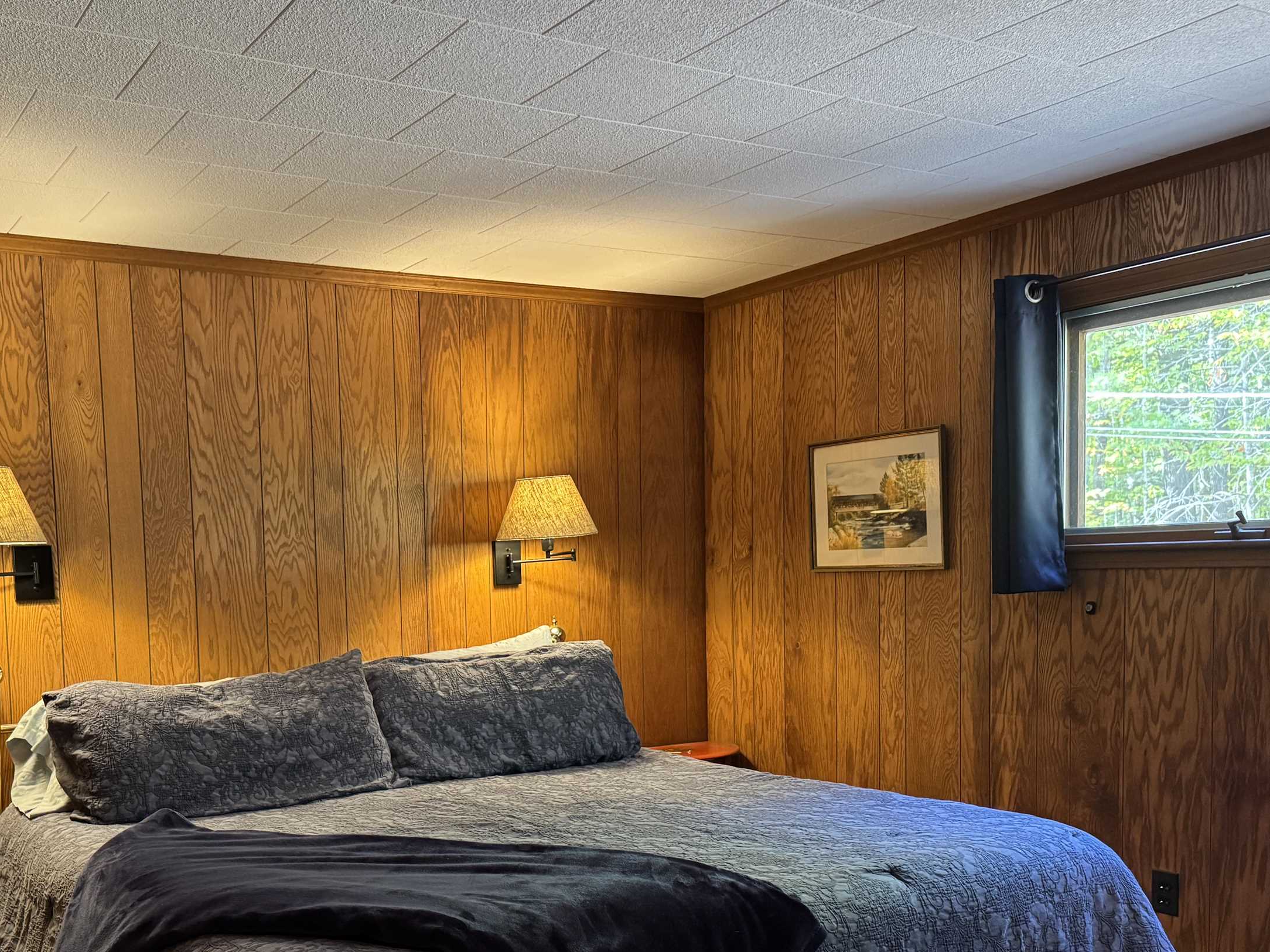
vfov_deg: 41.1
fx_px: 1247
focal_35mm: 34
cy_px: 663
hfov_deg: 52.8
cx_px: 411
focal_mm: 6.76
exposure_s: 1/60
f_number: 1.78
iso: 800
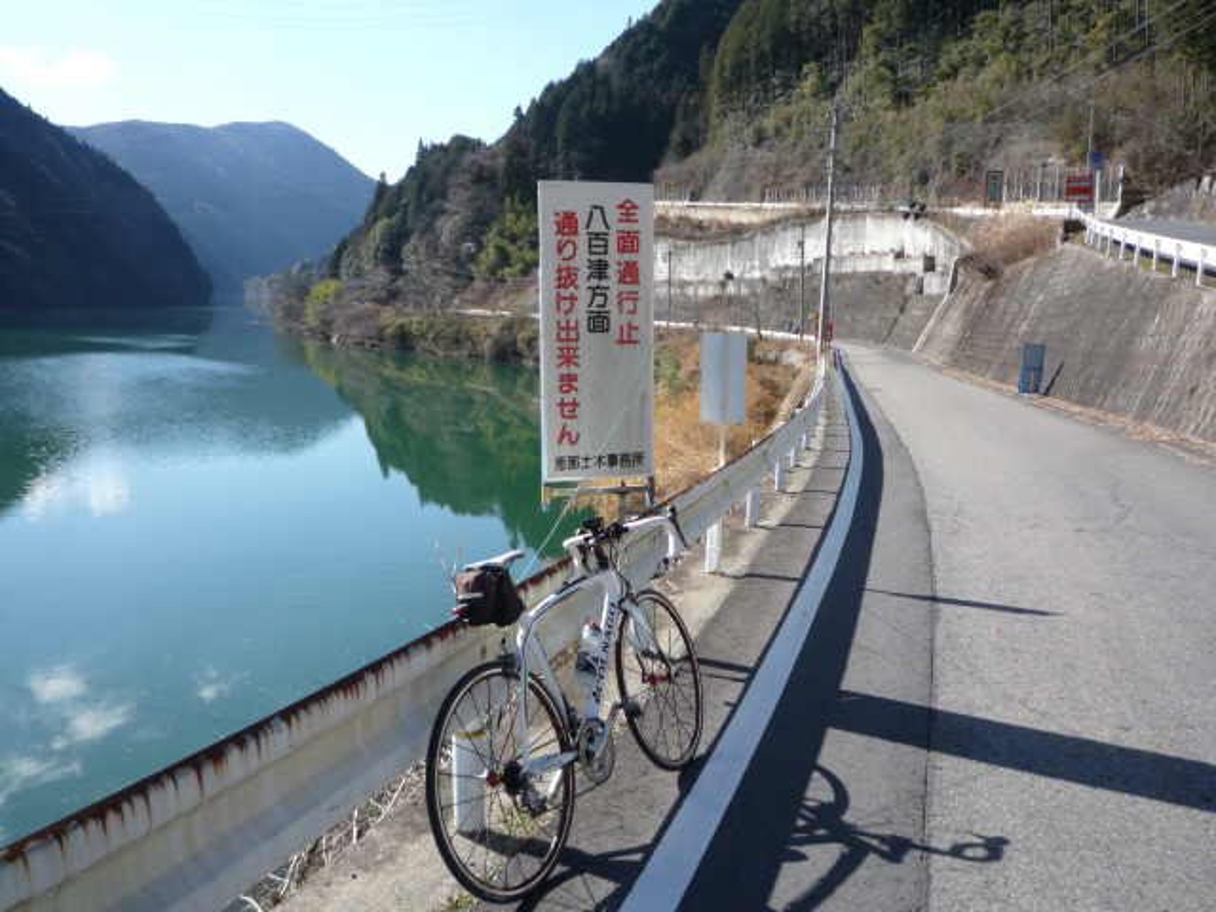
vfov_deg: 48.2
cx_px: 608
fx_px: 1019
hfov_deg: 61.7
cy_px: 456
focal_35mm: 29
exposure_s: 1/640
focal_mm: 4.4
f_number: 3.5
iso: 100
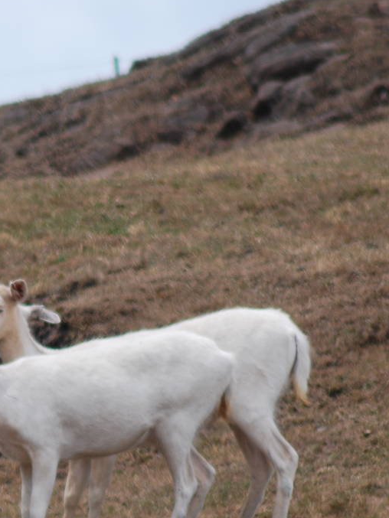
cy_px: 390
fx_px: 15338
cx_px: 22
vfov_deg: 1.9
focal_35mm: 1024
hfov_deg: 1.5
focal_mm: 300
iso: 200
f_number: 5.6
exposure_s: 1/800
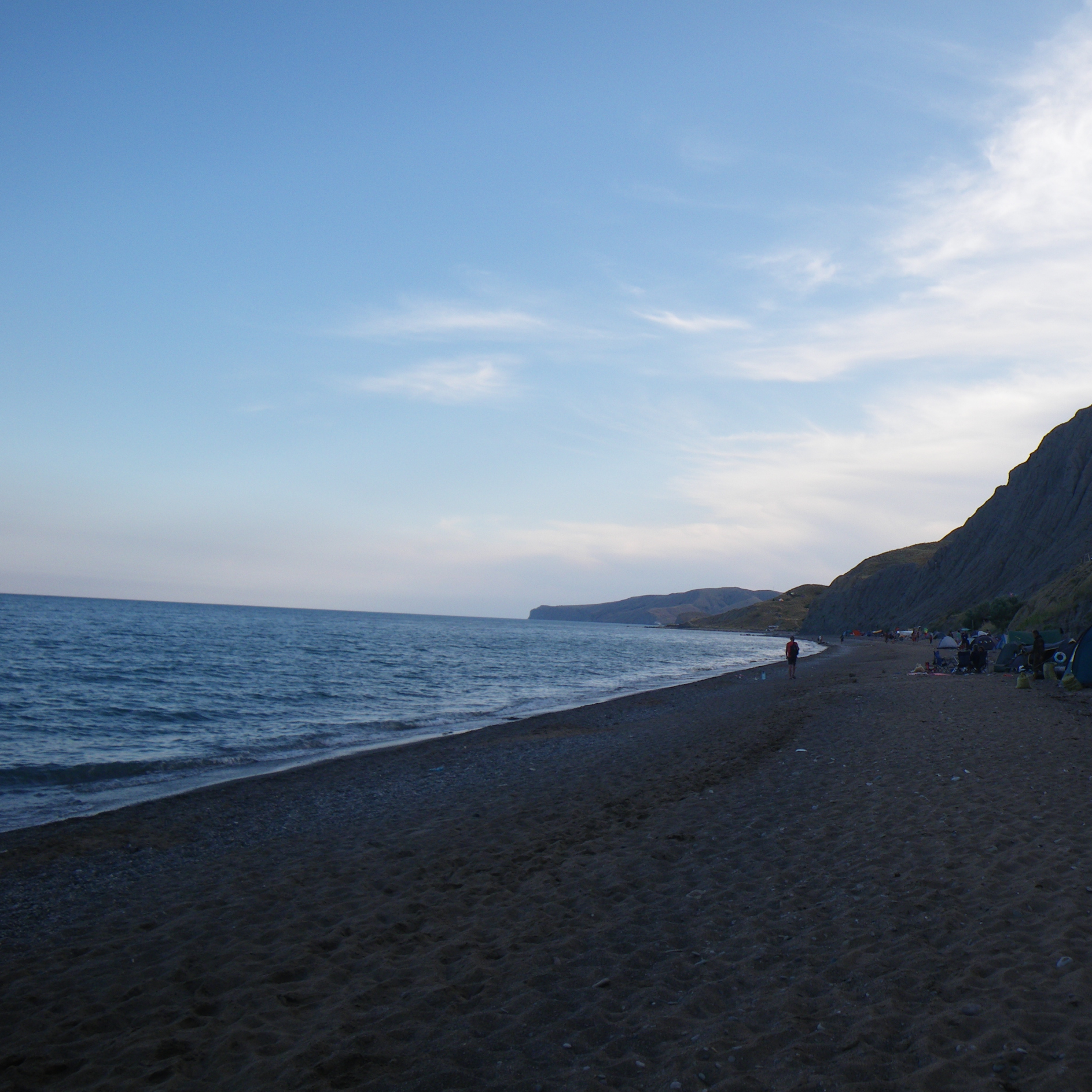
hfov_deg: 47.7
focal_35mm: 34
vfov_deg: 48.4
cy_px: 539
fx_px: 1213
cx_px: 719
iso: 50
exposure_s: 1/160
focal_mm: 5
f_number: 4.2
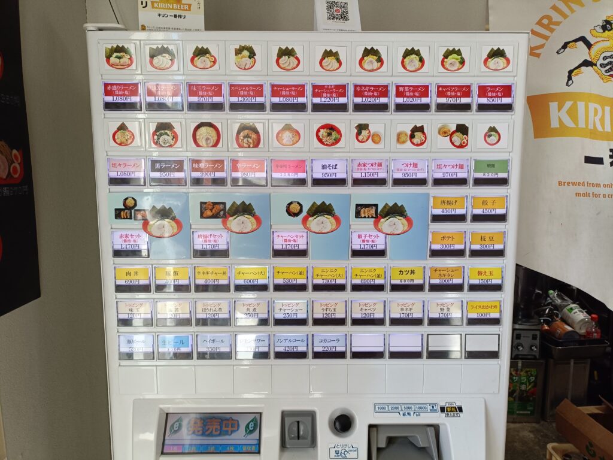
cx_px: 306
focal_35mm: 25
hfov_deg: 69.4
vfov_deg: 54.9
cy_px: 230
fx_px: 443
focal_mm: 4.7
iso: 250
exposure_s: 1/60
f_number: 1.7
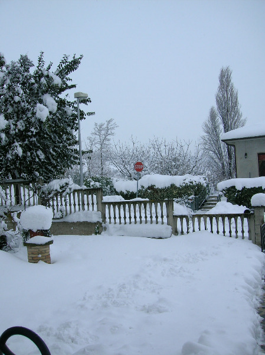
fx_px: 348
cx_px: 132
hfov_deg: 41.7
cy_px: 178
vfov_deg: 54.0
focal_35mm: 34
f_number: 4.9
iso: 50
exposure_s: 1/482
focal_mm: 5.7
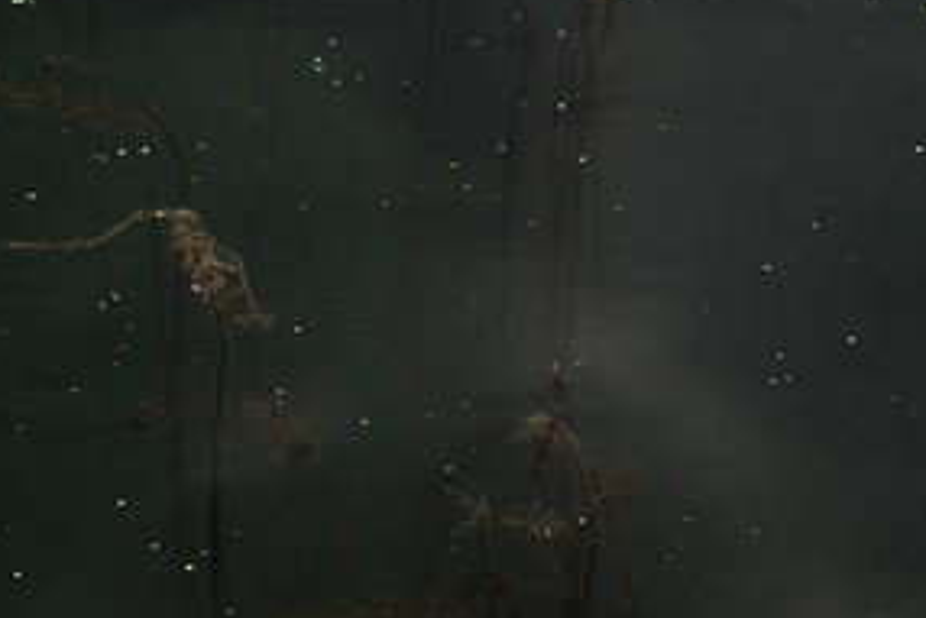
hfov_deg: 11.8
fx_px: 4478
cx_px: 567
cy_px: 340
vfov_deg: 7.9
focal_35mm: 174
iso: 200
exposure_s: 1/170
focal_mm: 55
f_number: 4
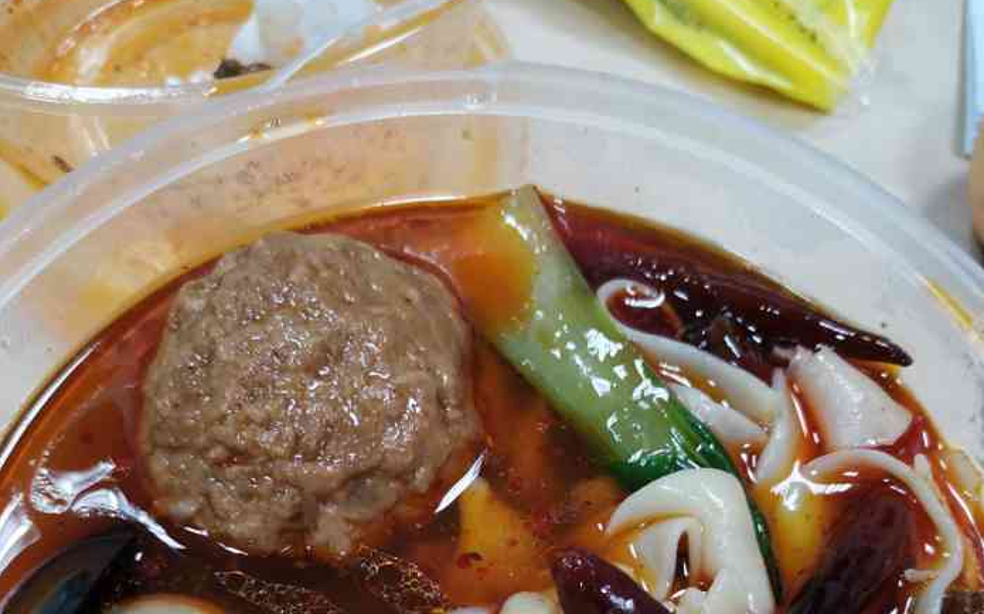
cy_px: 618
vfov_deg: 31.7
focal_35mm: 37
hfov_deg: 52.8
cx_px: 494
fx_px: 992
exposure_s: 1/50
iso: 400
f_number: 1.8
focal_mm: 4.75
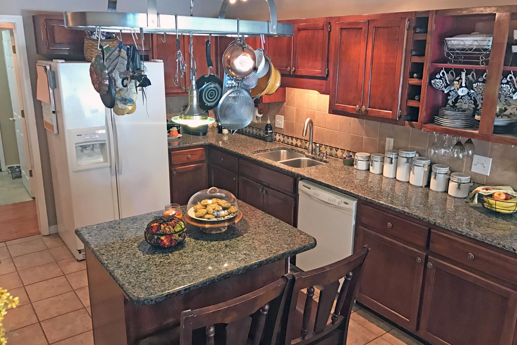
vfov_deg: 43.6
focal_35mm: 30
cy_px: 175
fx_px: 431
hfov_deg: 61.9
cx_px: 264
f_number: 1.8
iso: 64
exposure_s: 1/15
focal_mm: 3.99
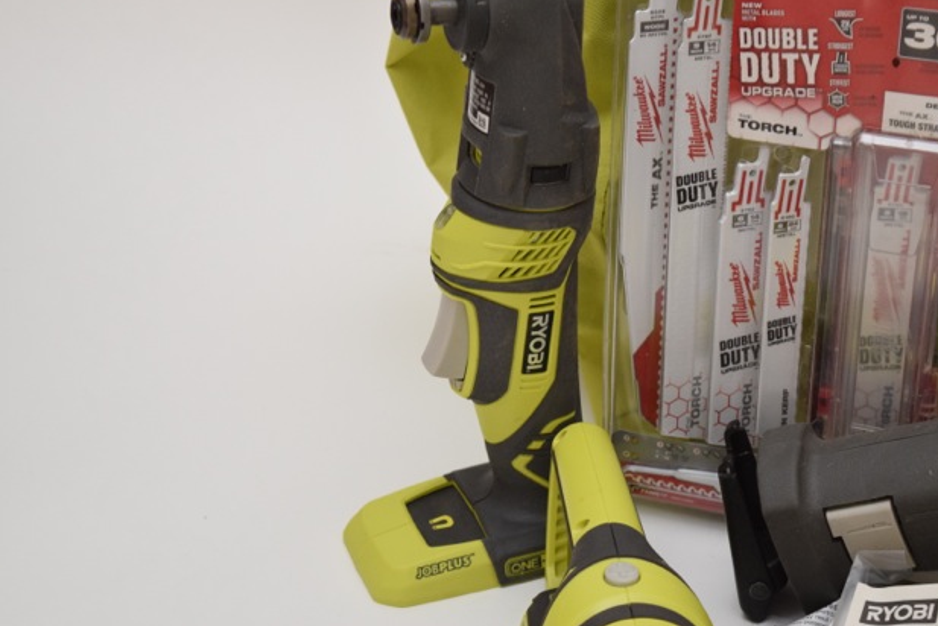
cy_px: 309
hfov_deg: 23.8
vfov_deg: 16.0
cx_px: 474
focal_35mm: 86
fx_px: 2229
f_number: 5.6
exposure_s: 1/125
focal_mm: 55
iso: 1600
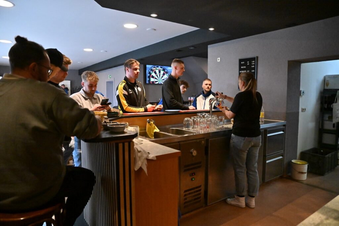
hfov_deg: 73.8
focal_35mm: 24
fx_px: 226
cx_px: 170
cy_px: 113
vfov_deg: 53.1
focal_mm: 24
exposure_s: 1/1000
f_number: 2.8
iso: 8000
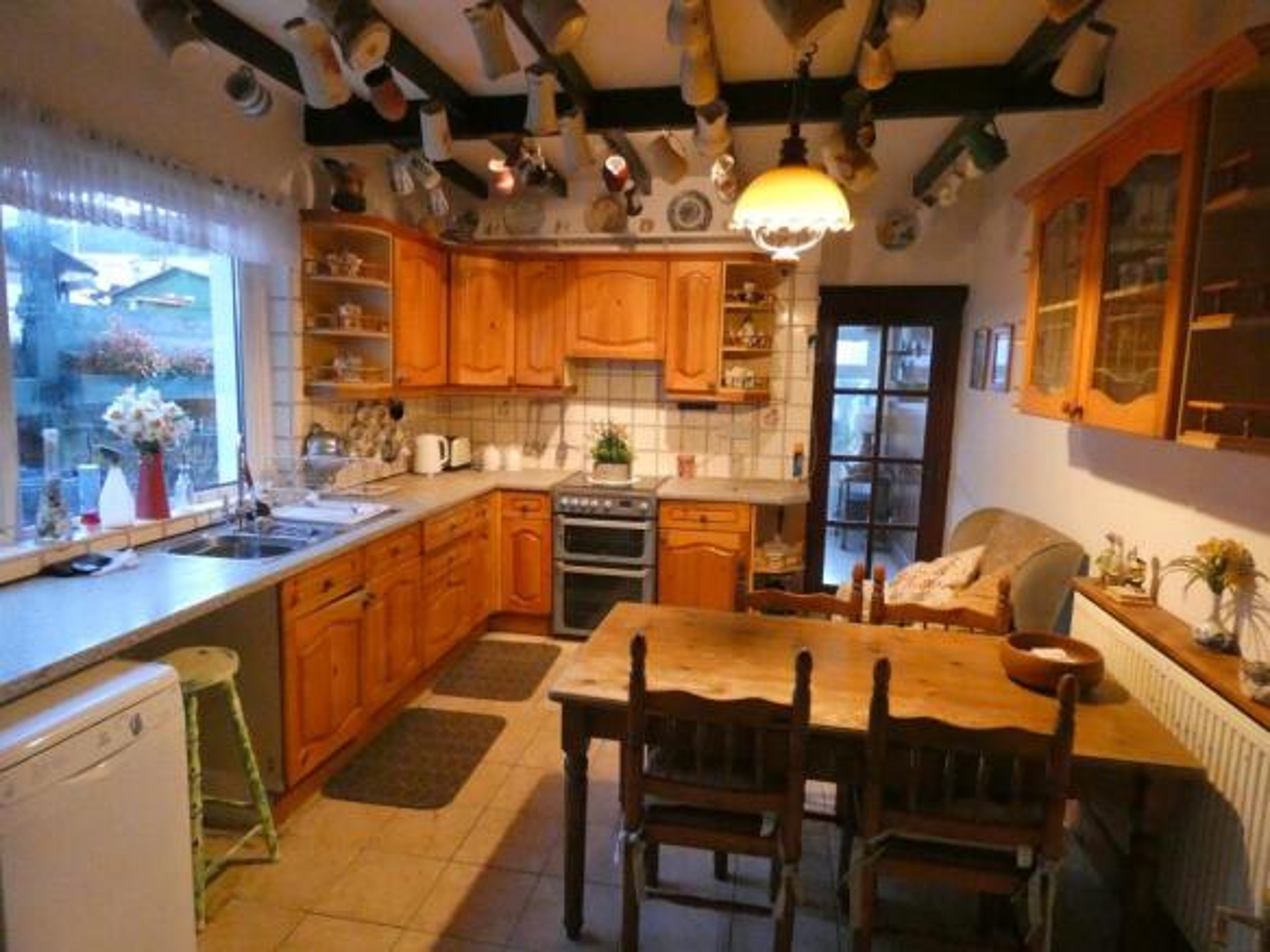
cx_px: 635
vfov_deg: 66.0
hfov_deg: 81.8
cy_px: 476
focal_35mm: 20
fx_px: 734
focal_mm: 3.6
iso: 1600
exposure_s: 1/50
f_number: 2.8
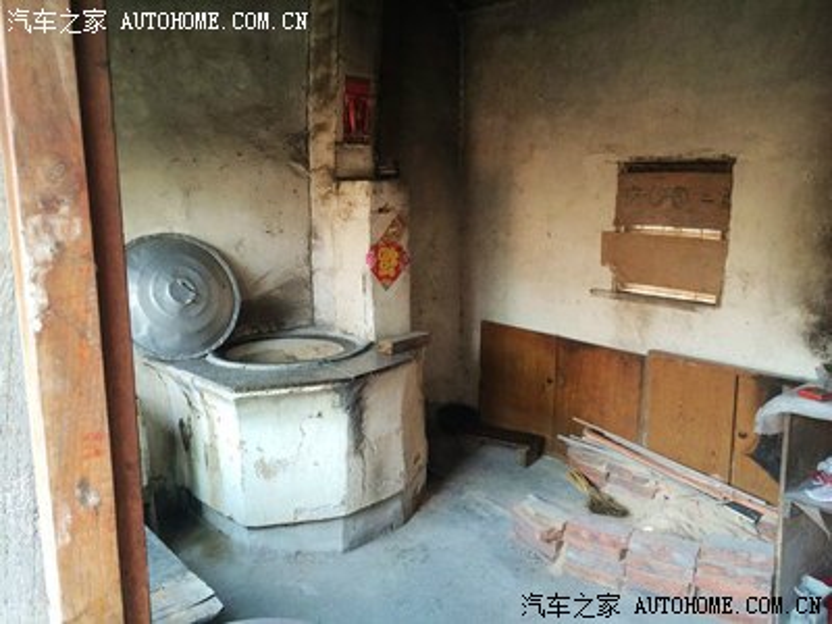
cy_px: 312
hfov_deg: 60.0
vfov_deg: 46.8
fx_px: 721
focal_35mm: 30
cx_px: 416
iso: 50
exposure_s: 1/30
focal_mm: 4.12
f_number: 2.2
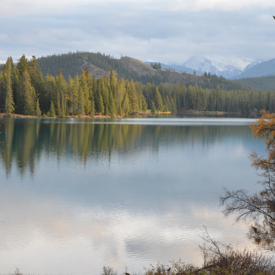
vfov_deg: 21.4
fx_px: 728
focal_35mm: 81
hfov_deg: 21.4
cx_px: 119
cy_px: 138
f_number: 5.6
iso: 400
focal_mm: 42
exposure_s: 1/125
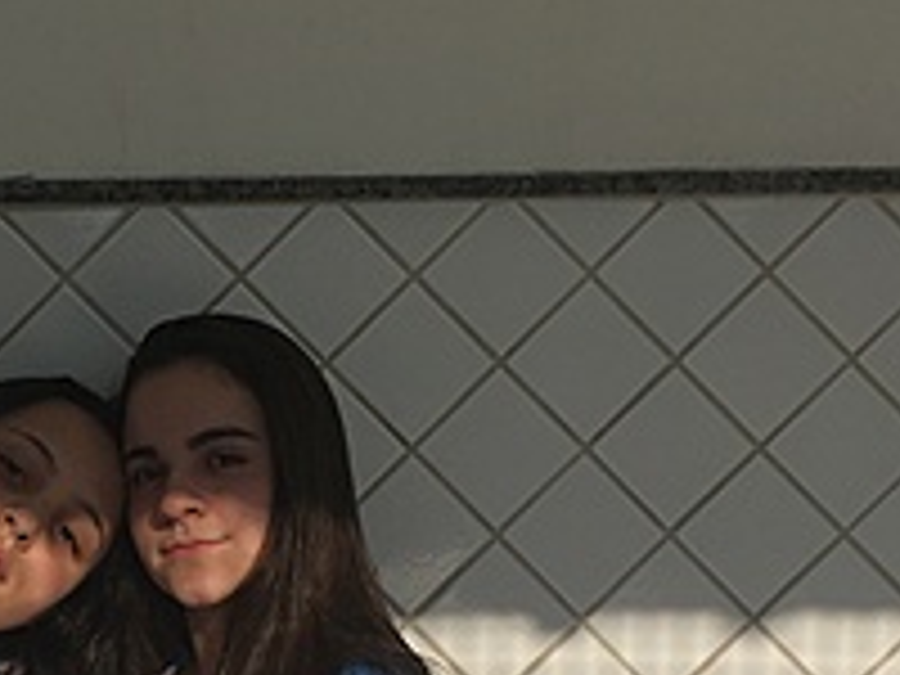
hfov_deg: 20.2
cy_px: 621
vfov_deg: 15.7
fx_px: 2418
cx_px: -63
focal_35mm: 93
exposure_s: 1/2653
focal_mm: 4.15
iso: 25
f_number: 2.2
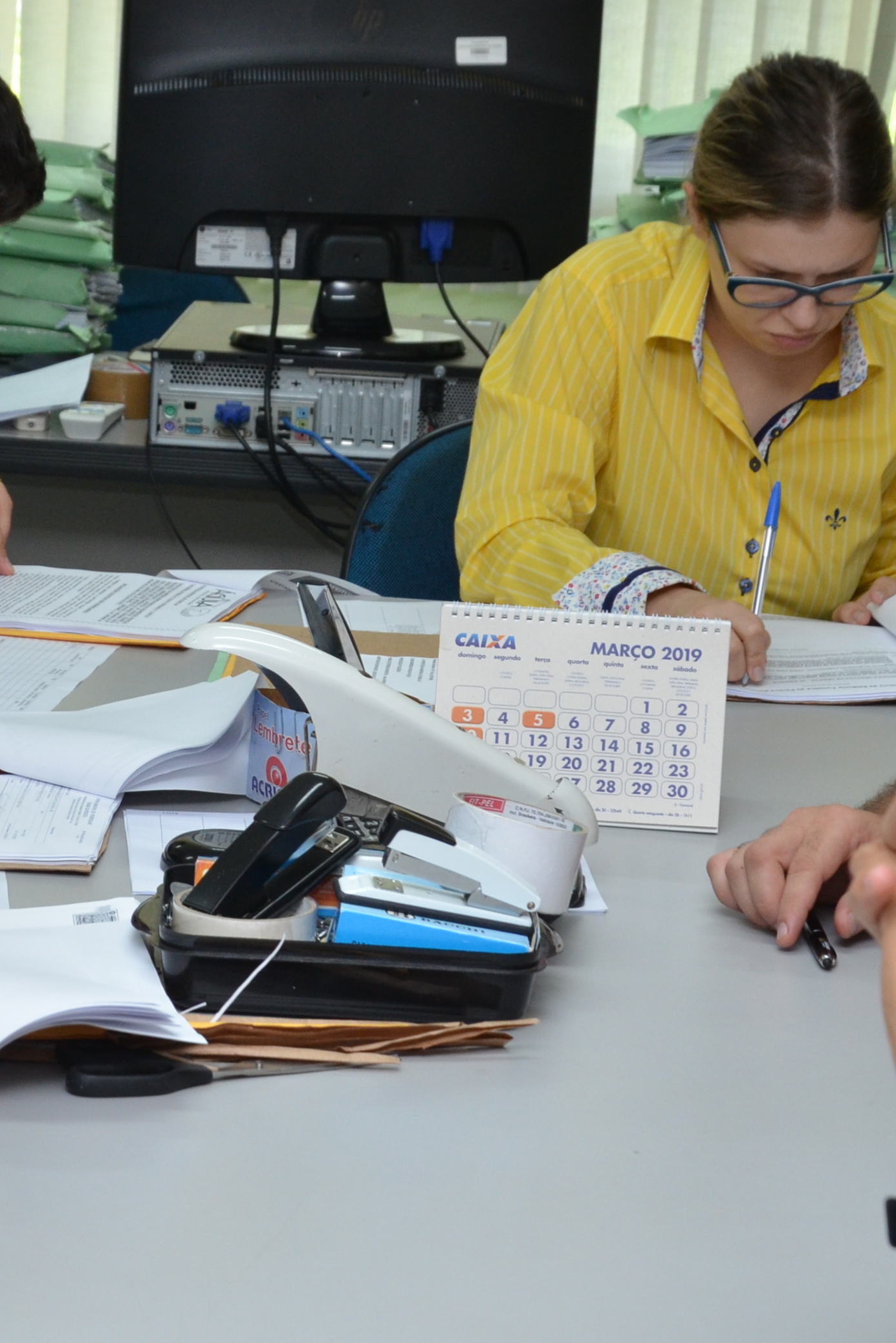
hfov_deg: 11.3
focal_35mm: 120
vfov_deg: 17.1
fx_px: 4475
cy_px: 638
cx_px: 46
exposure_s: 1/60
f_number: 7.1
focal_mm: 45
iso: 800
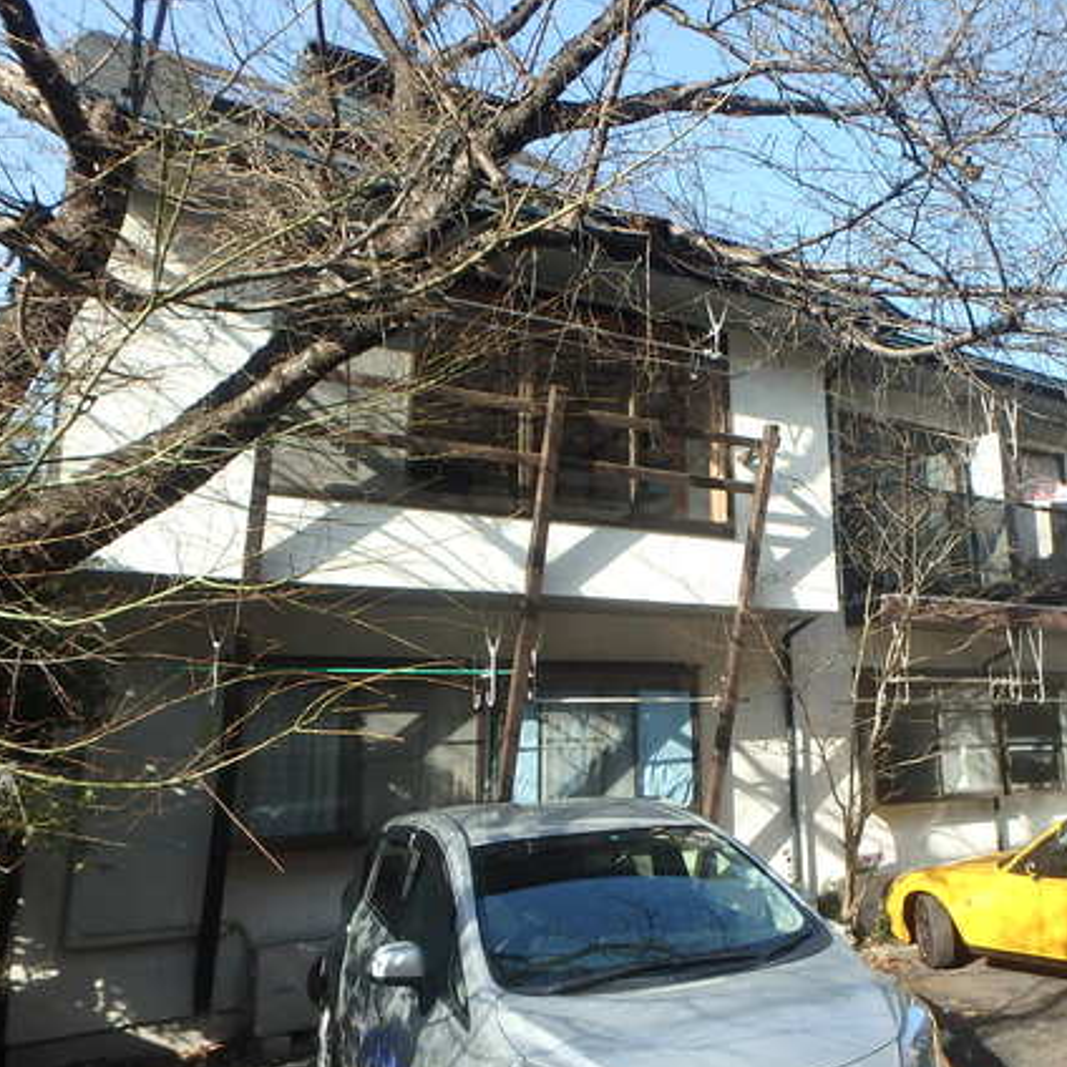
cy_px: 534
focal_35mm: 28
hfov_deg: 55.5
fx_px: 976
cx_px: 750
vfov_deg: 57.3
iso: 125
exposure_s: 1/400
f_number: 3.5
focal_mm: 3.7
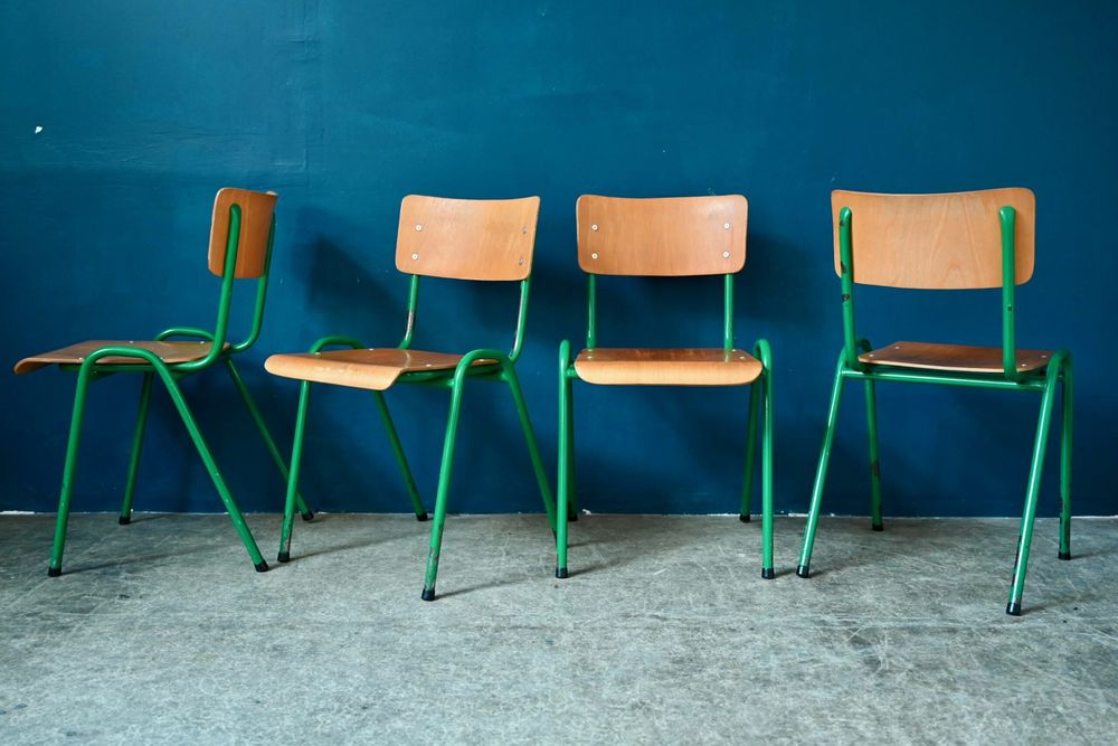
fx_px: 1149
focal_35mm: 37
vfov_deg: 36.0
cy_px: 373
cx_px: 559
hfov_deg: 51.9
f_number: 4
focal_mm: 37
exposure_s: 1/40
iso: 1400
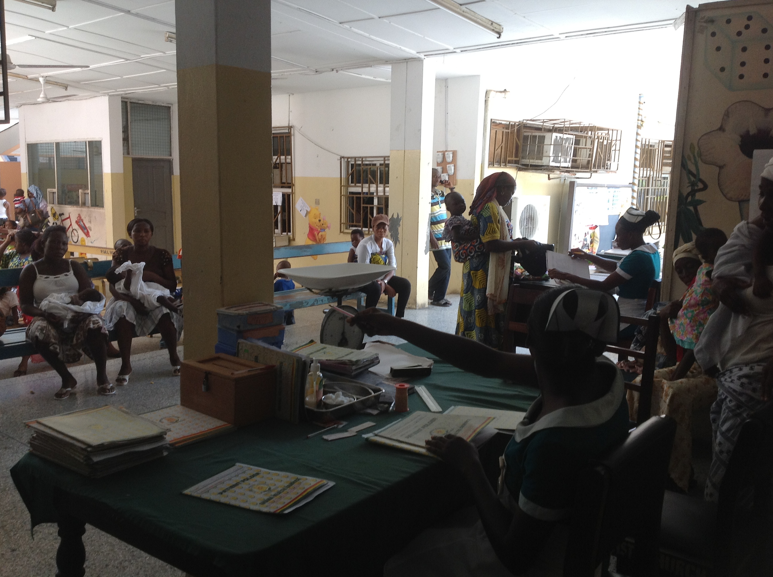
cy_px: 288
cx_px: 386
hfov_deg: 52.7
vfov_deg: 40.6
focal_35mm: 35
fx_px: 780
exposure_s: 1/120
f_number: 2.4
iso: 100
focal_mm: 4.28
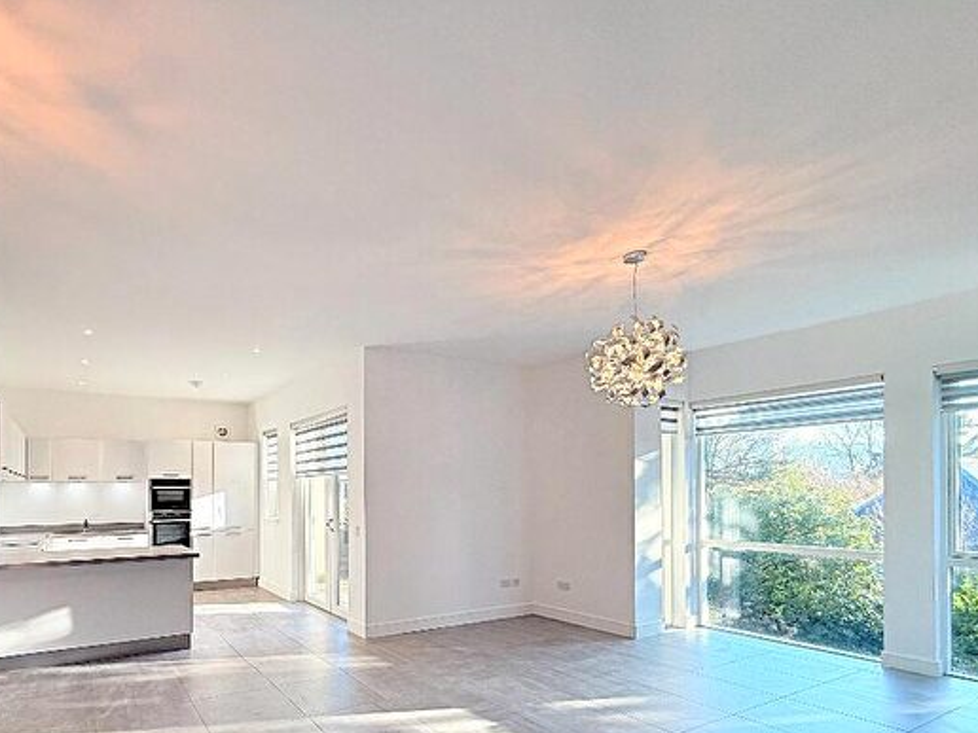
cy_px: 492
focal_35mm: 19
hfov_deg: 82.1
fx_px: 537
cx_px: 335
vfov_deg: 66.7
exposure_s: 1/137
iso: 64
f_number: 2.2
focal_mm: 2.22
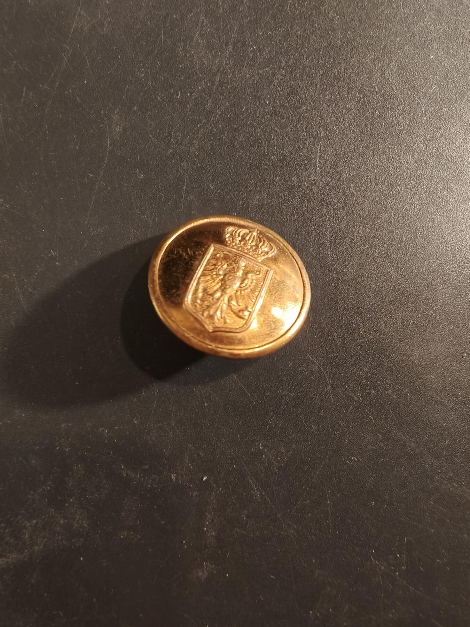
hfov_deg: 58.9
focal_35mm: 23
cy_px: 314
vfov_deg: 73.9
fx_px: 416
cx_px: 235
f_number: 2
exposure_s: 1/50
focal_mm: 2.32
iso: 200
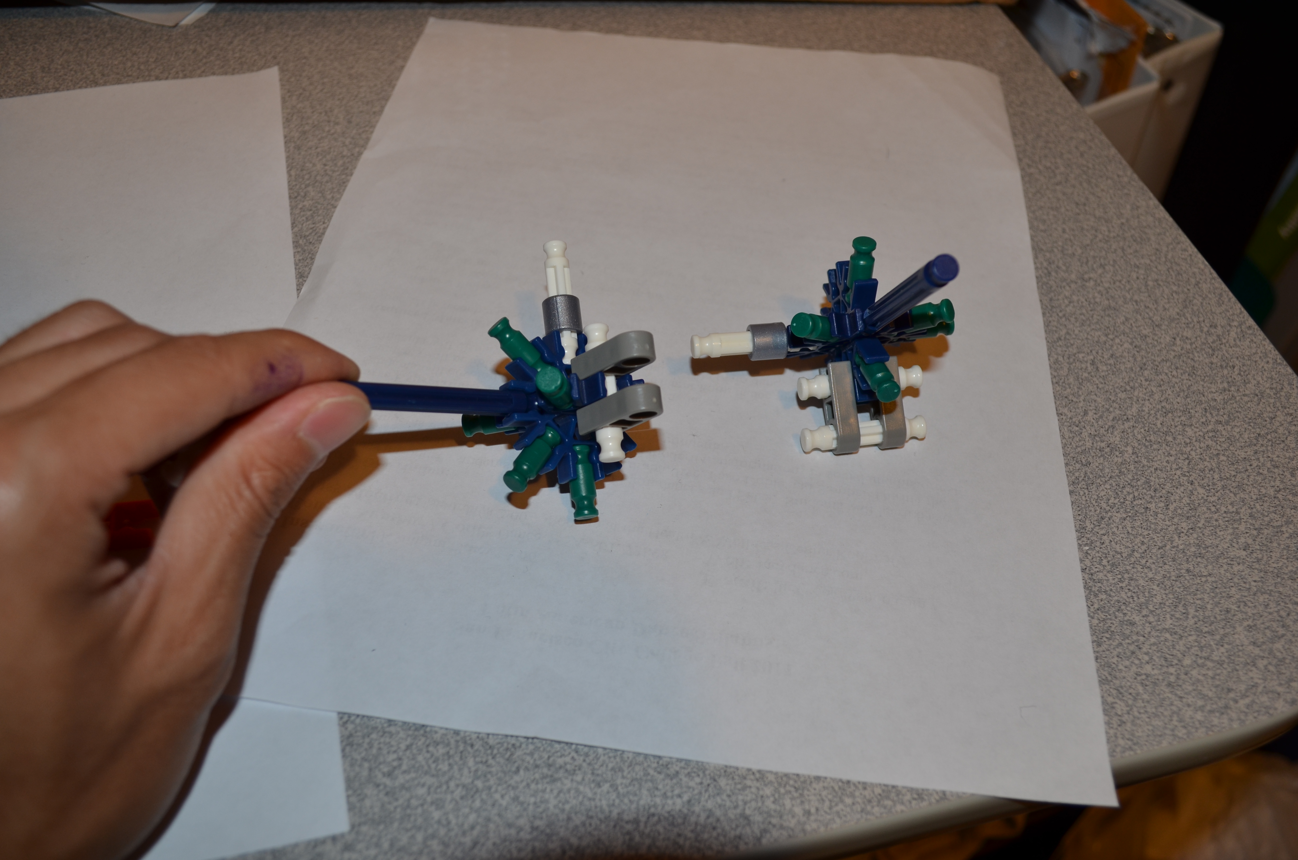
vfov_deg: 43.4
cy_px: 430
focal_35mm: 30
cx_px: 649
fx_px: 1079
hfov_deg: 62.0
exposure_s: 1/30
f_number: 5.6
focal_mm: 20
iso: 200
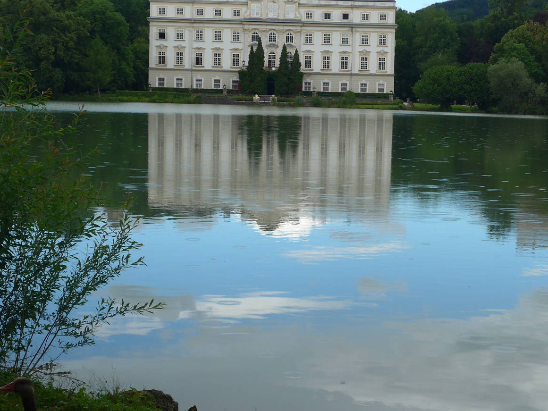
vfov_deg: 17.1
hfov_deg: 22.7
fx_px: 1362
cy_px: 267
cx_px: 350
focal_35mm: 86
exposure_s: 1/640
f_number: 3.3
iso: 80
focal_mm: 10.7
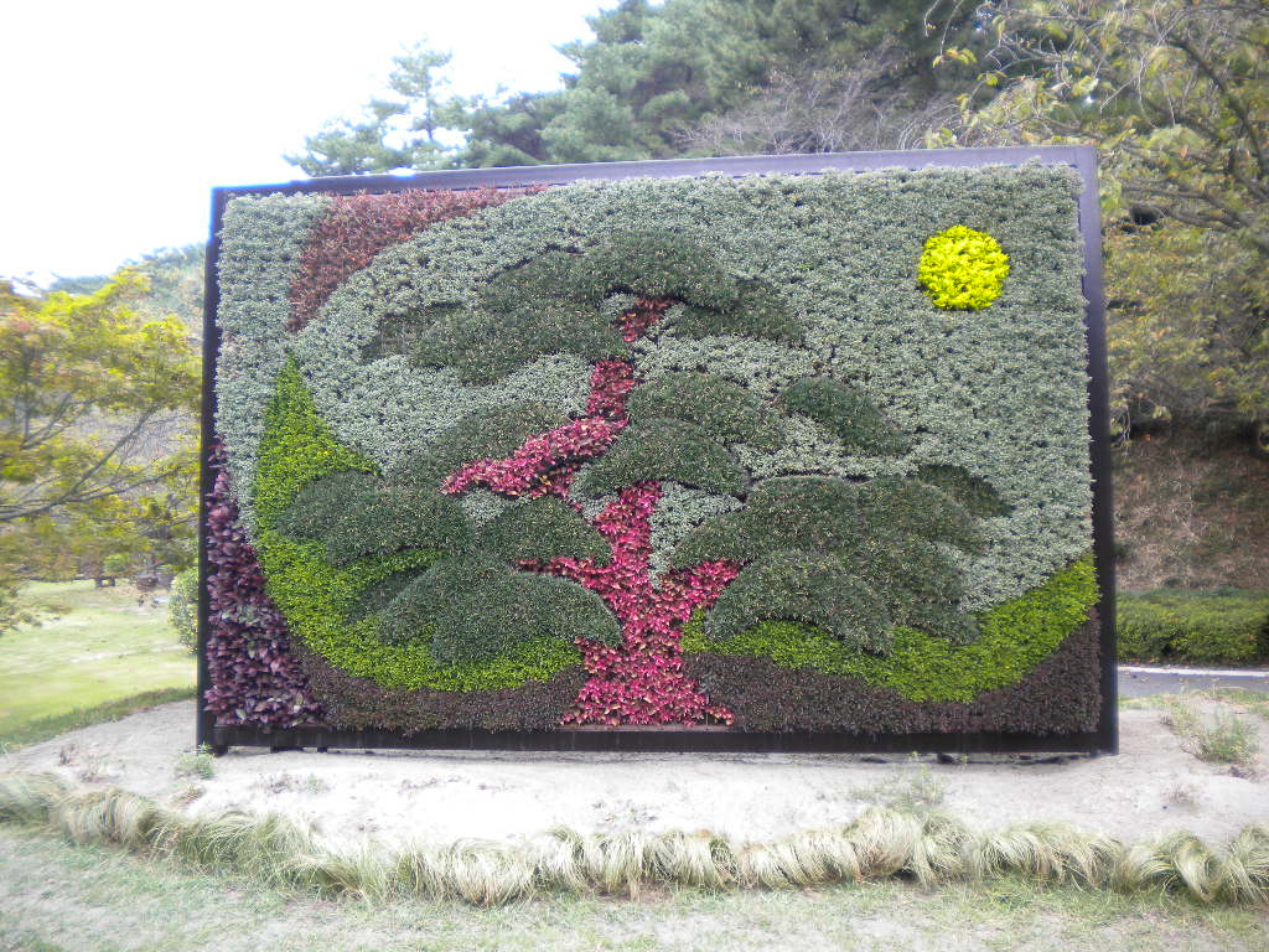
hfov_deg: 52.6
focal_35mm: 35
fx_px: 1283
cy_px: 476
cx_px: 634
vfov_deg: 40.7
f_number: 3.1
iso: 110
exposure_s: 1/68.6
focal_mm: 6.3
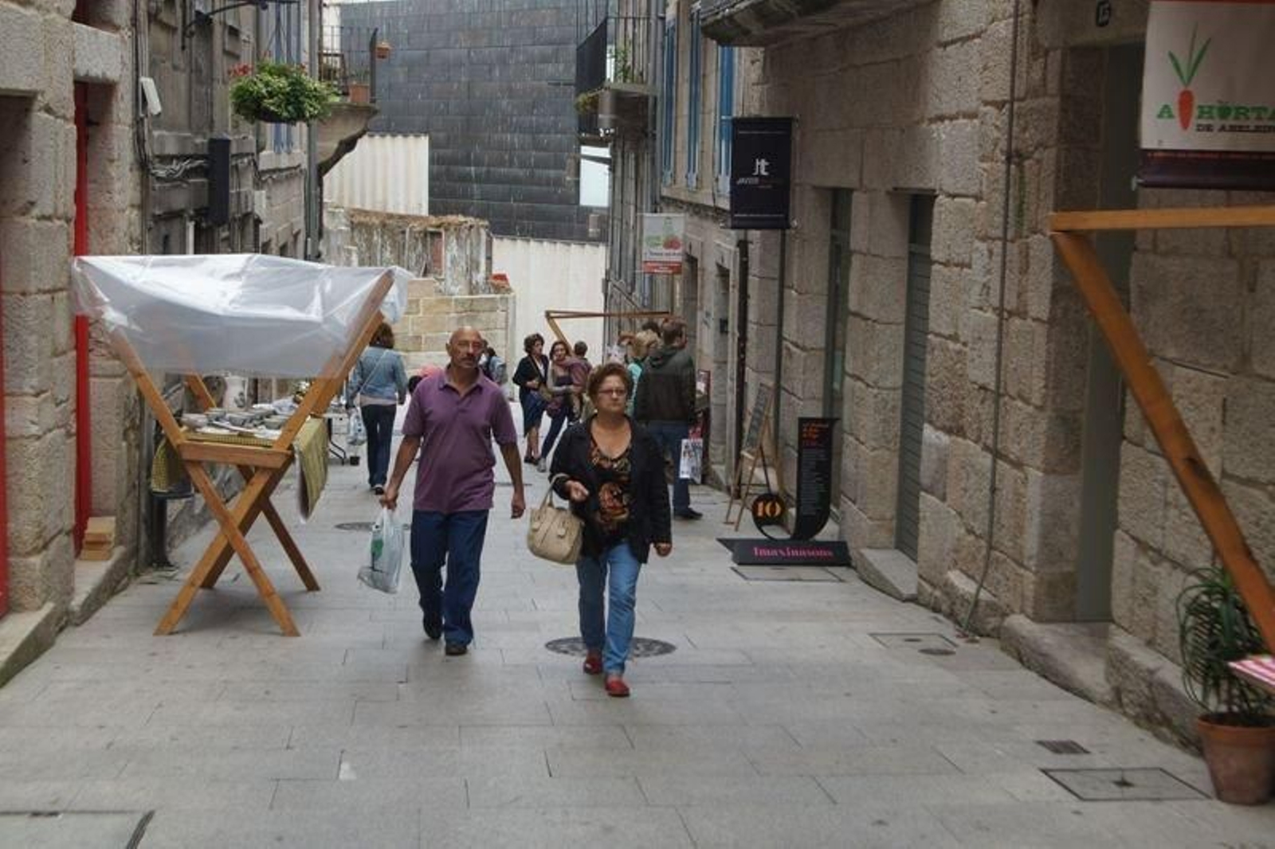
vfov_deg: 25.7
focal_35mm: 52
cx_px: 638
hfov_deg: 37.9
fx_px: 1859
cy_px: 424
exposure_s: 1/125
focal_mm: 35
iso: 100
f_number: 5.6
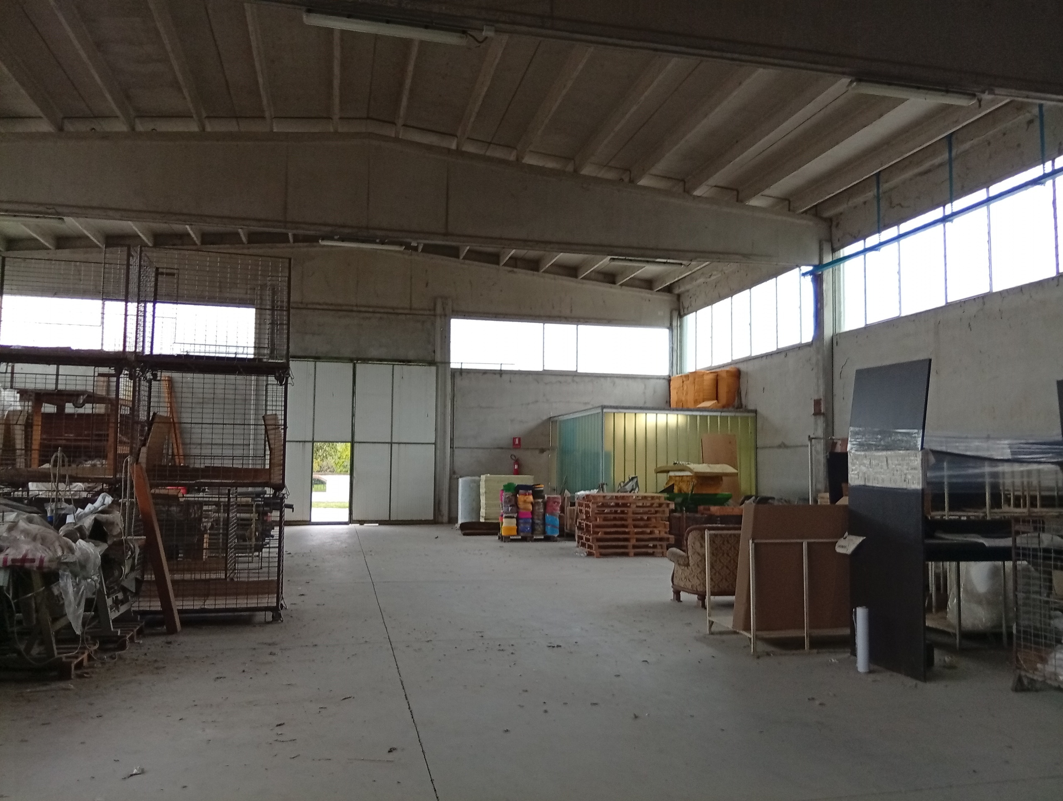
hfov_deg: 65.2
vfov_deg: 51.5
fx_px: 830
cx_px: 532
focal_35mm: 27
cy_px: 400
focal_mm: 3.84
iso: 178
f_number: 1.8
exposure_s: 1/50
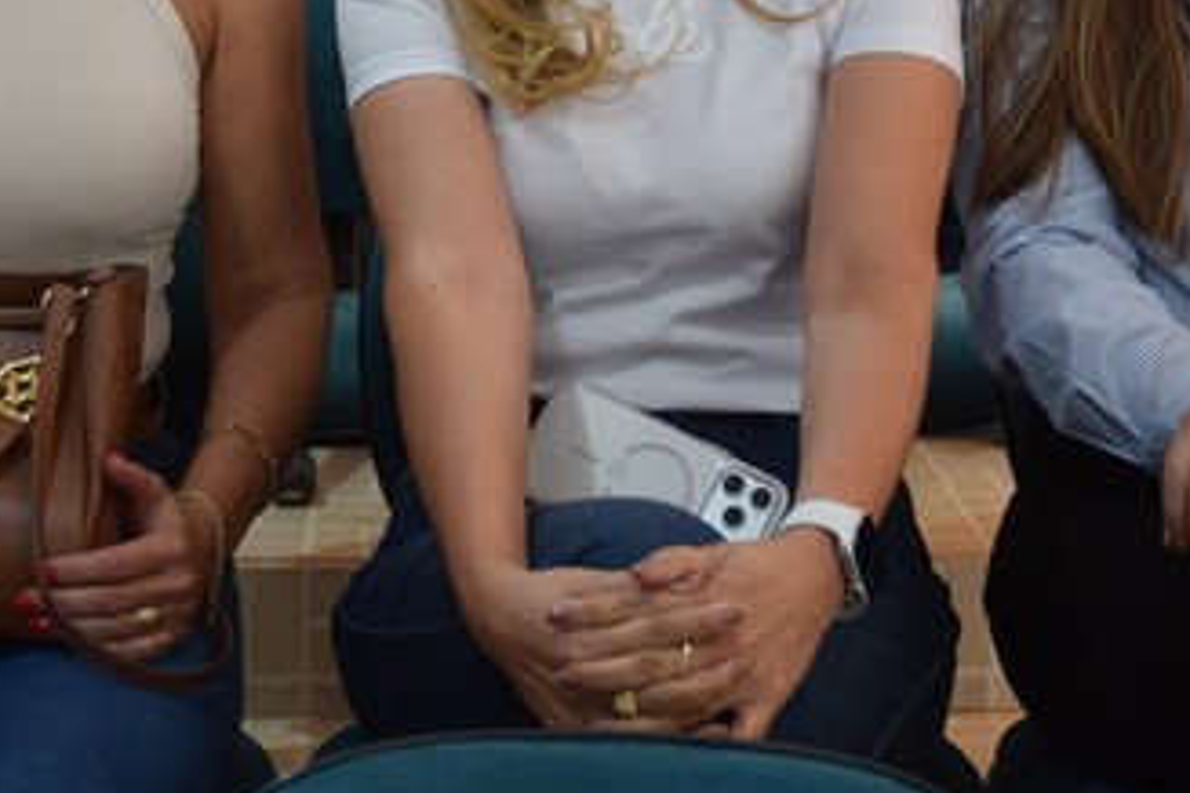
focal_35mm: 99
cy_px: -109
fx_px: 3272
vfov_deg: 13.5
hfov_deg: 20.6
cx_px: 586
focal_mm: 24
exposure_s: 1/60
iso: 560
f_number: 4
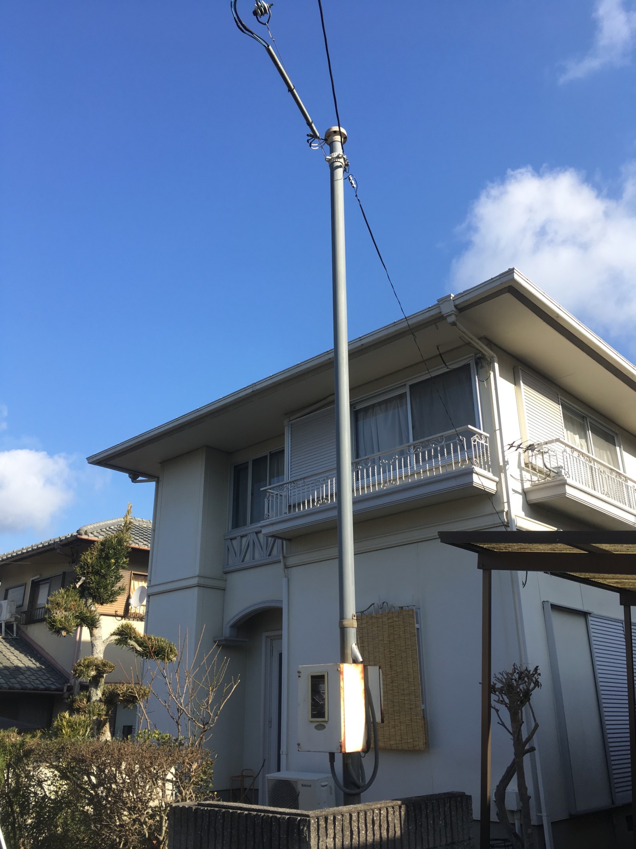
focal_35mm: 29
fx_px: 710
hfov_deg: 48.2
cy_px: 424
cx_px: 318
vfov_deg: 61.7
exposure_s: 1/761
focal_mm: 4.15
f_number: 2.2
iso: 25
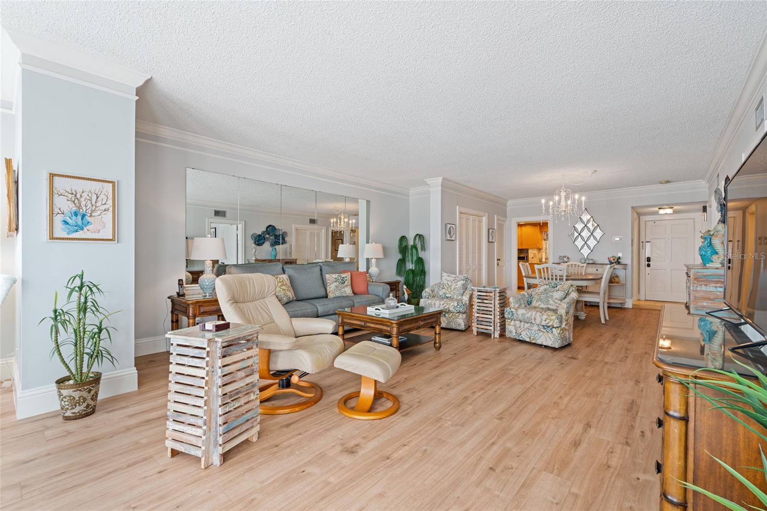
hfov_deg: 95.0
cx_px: 384
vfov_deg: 72.0
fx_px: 351
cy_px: 256
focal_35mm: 16
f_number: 8
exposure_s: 1/4
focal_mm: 16.5
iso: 250
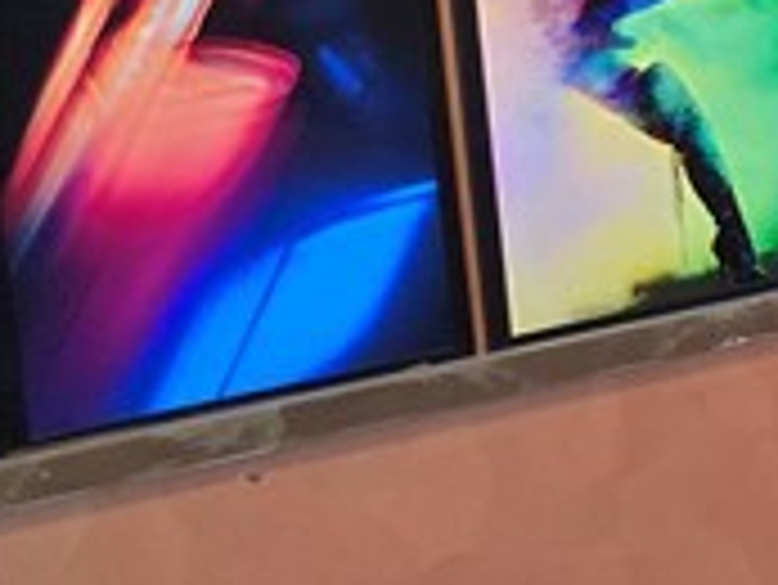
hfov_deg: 10.5
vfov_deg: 10.8
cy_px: 32
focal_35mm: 136
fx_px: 3059
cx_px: 2289
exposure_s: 1/120
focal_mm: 6.3
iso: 800
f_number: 1.7
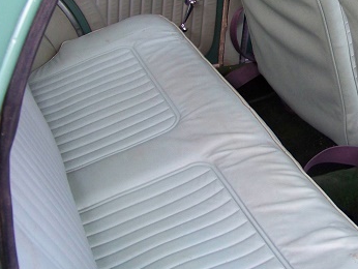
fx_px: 631
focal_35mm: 61
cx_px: 316
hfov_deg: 30.4
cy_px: 72
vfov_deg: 23.8
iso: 200
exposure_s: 1/13
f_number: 2.8
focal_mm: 5.85
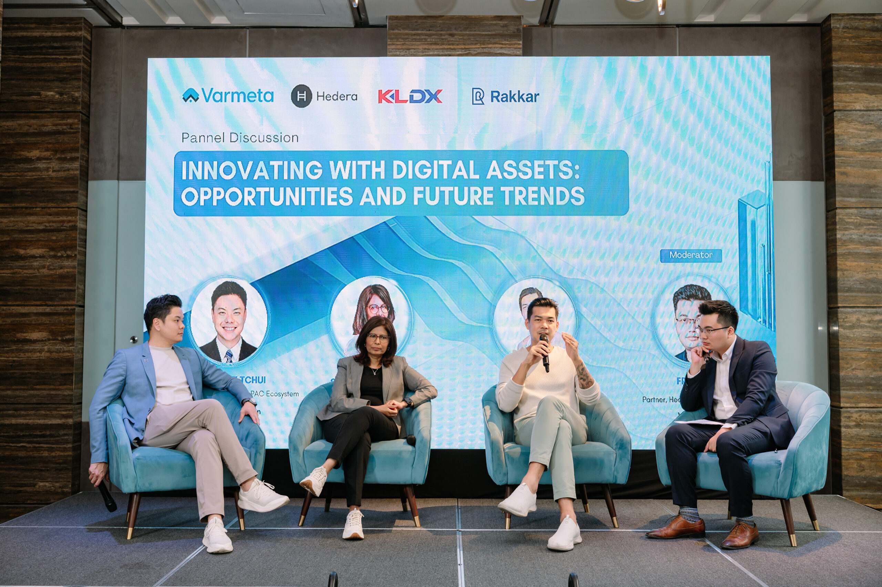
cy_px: 294
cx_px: 441
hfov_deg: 51.9
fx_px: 906
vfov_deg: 35.9
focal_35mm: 37
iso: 640
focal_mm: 37
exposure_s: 1/100
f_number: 3.5
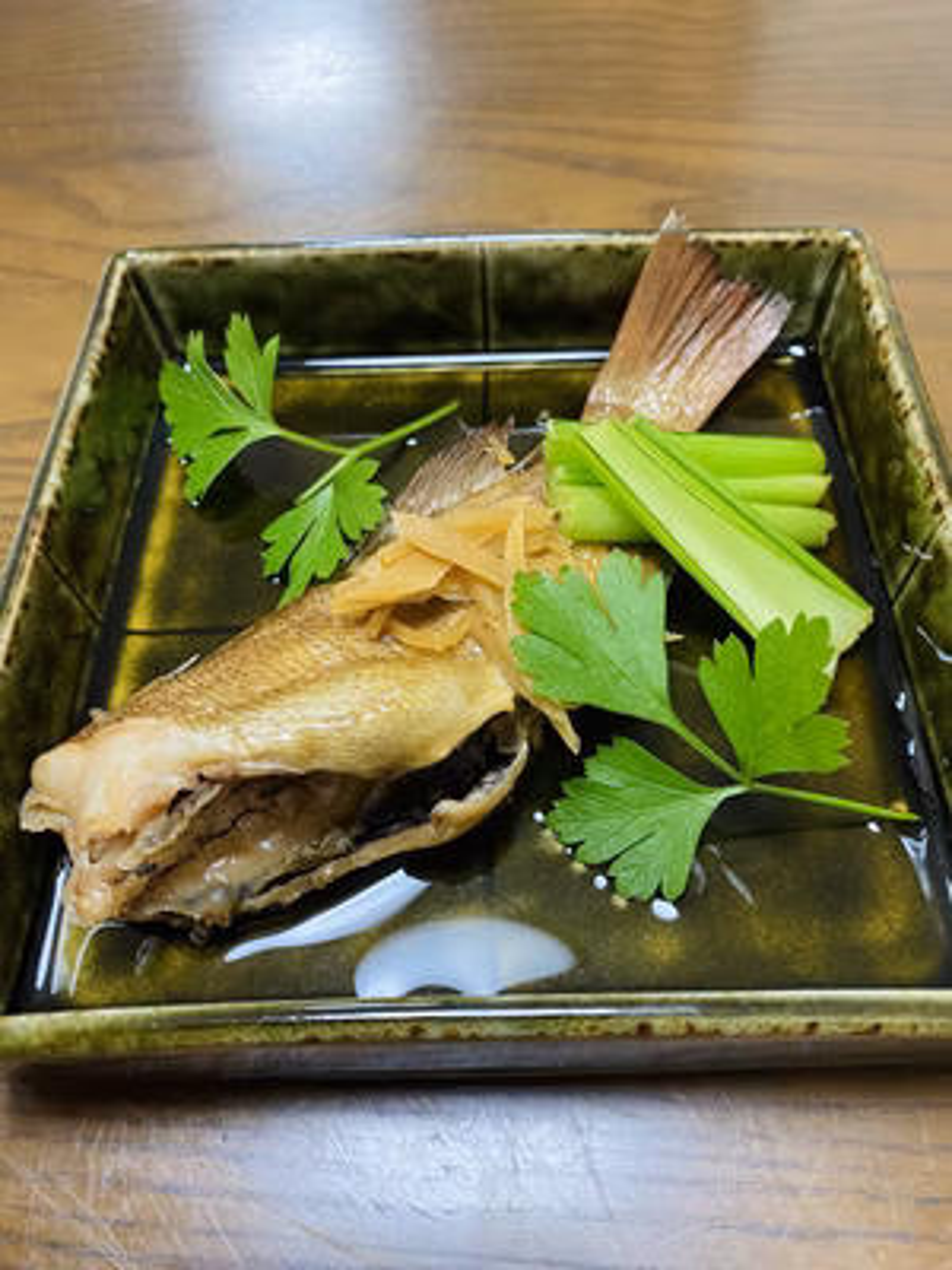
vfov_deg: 67.3
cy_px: 635
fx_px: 953
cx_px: 476
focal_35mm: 26
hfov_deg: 53.1
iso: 320
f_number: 1.8
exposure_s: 1/60
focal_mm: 4.25
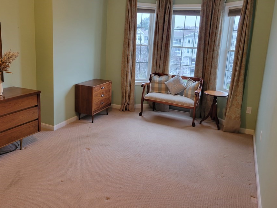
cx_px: 125
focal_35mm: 31
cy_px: 85
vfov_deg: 45.2
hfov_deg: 58.2
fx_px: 248
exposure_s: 1/40
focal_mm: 5.4
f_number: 1.8
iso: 160
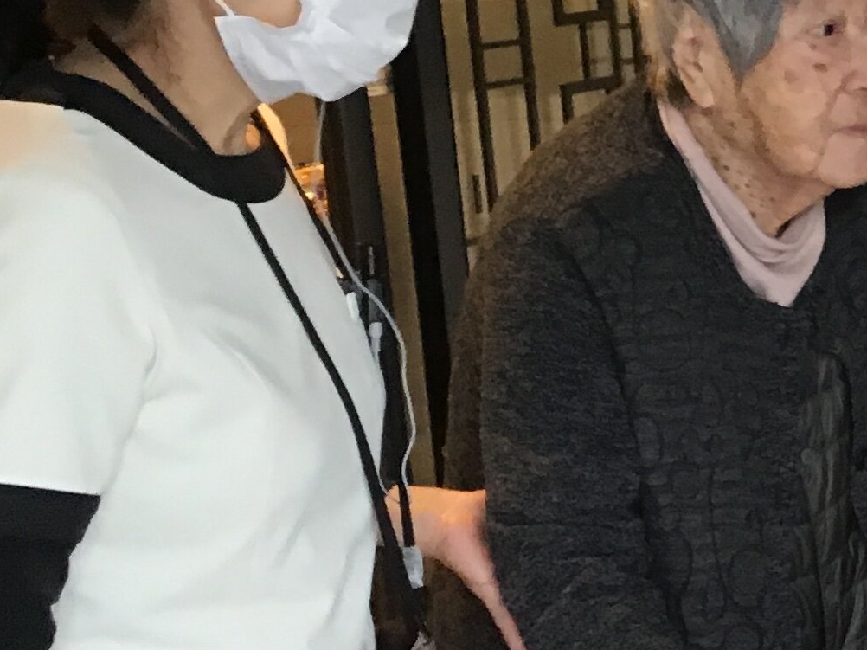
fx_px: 2529
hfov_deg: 18.2
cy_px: 330
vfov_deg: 14.6
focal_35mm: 101
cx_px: 1111
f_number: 2.4
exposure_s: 1/30
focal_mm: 3.3
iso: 100
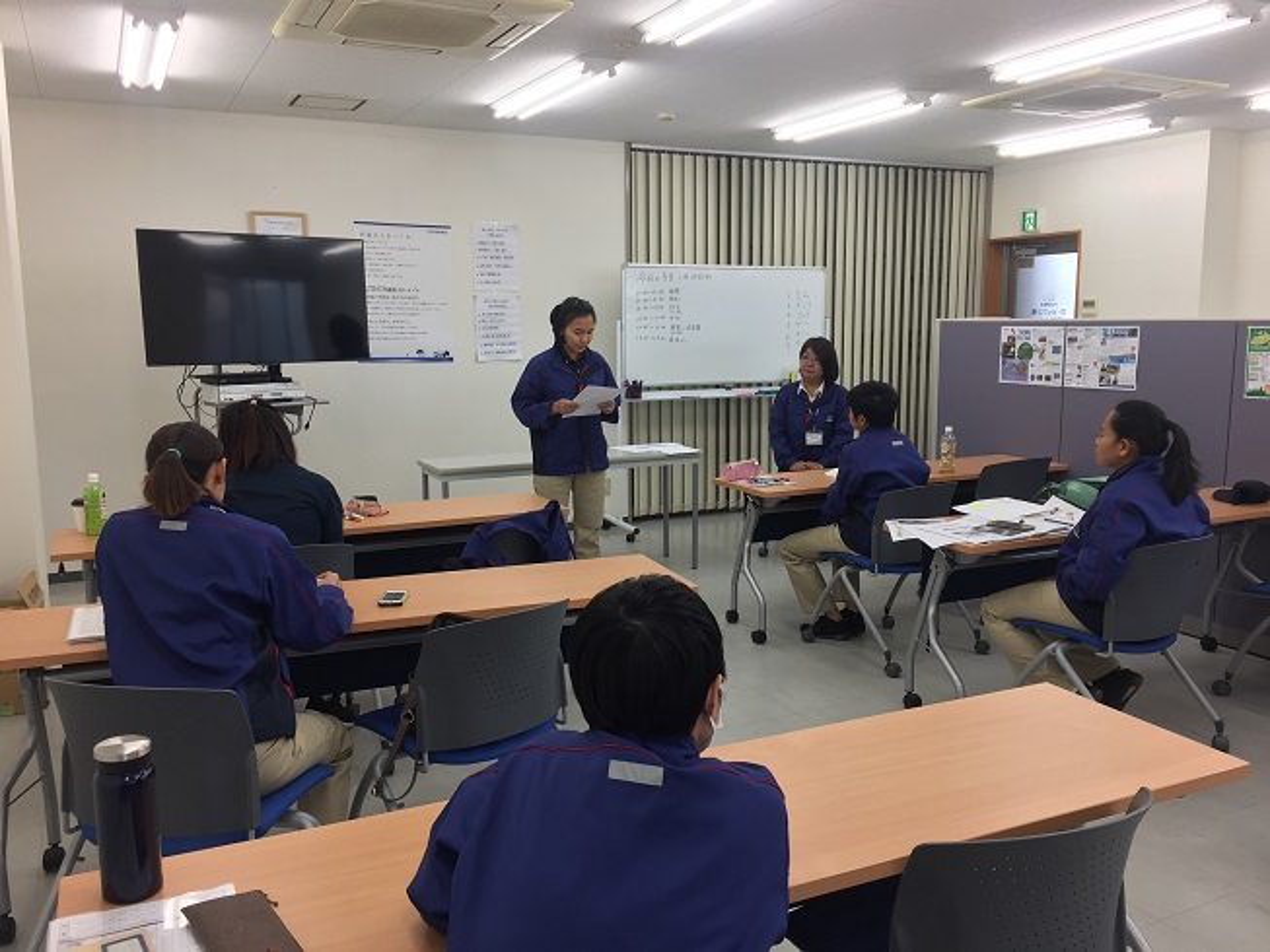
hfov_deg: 61.7
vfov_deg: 48.2
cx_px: 635
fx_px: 1064
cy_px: 476
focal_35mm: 29
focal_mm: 4.15
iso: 40
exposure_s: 1/60
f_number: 2.2
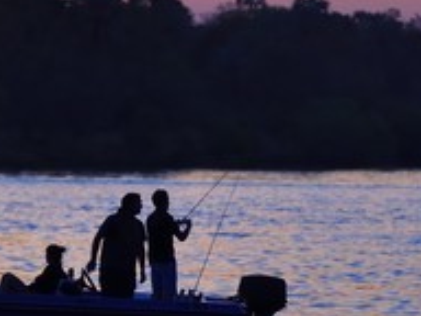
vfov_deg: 4.2
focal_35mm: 357
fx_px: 4342
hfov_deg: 5.6
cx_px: 200
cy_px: 180
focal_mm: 170
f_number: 4
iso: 1600
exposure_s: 1/40
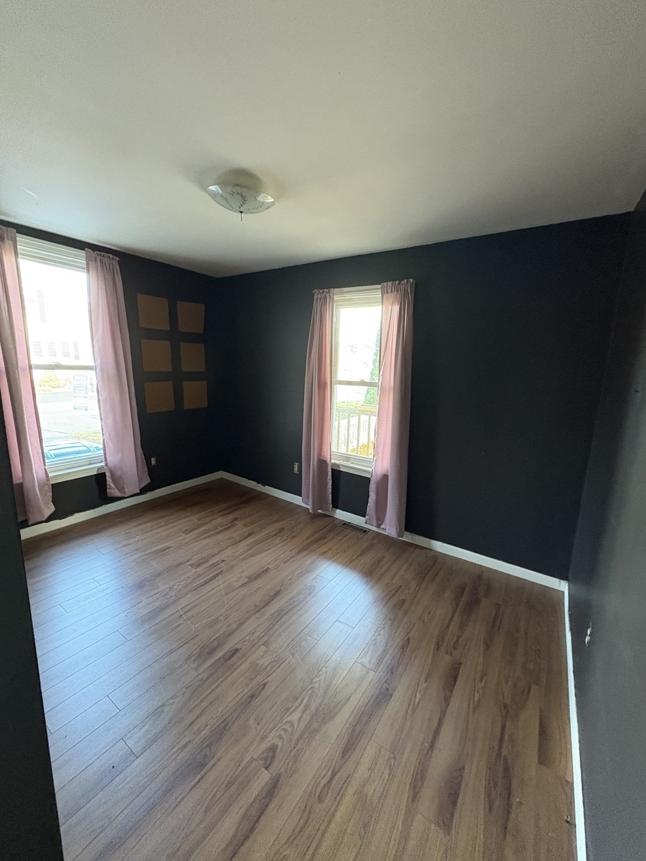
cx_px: 323
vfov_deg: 102.1
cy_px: 430
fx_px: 348
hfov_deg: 85.7
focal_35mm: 14
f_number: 2.2
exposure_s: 1/60
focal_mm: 2.22
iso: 640
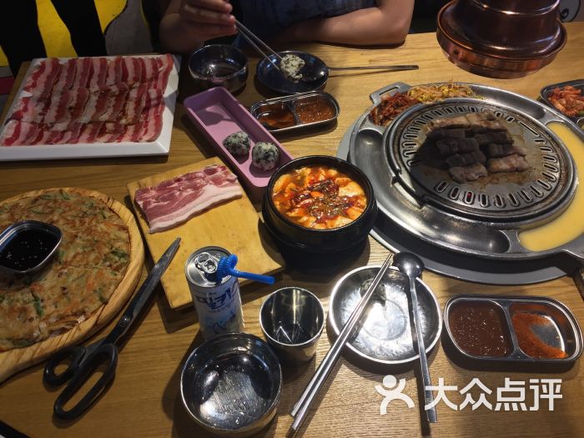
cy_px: 219
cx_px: 292
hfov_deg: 61.7
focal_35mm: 29
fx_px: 489
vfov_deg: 48.2
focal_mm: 4.15
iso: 40
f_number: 2.2
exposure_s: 1/40
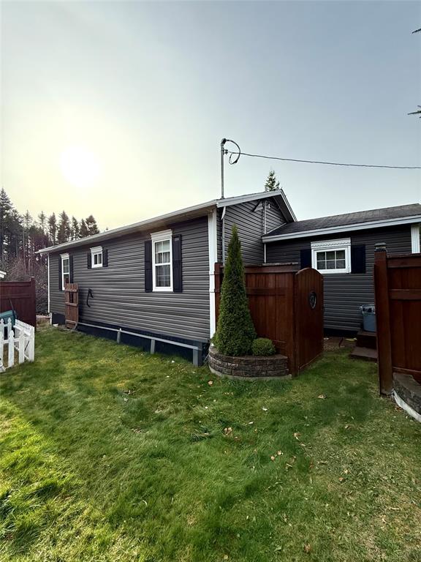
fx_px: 227
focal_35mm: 14
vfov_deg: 102.1
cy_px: 281
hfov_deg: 85.7
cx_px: 210
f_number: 2.2
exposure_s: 1/1534
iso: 64
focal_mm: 2.22
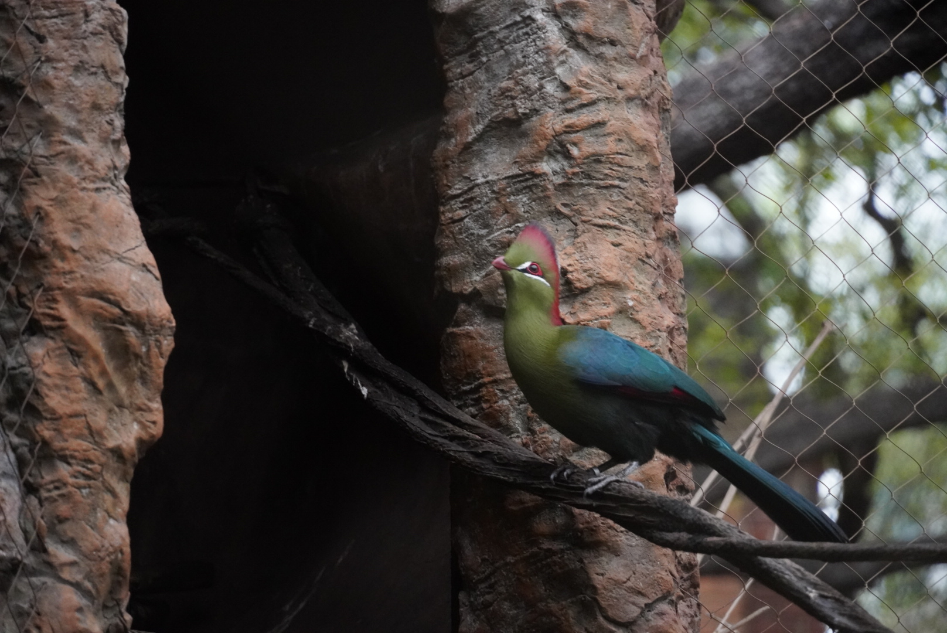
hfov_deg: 10.2
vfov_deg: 6.8
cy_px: 316
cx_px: 474
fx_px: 5331
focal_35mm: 202
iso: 5000
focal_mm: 135
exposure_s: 1/250
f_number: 5.6
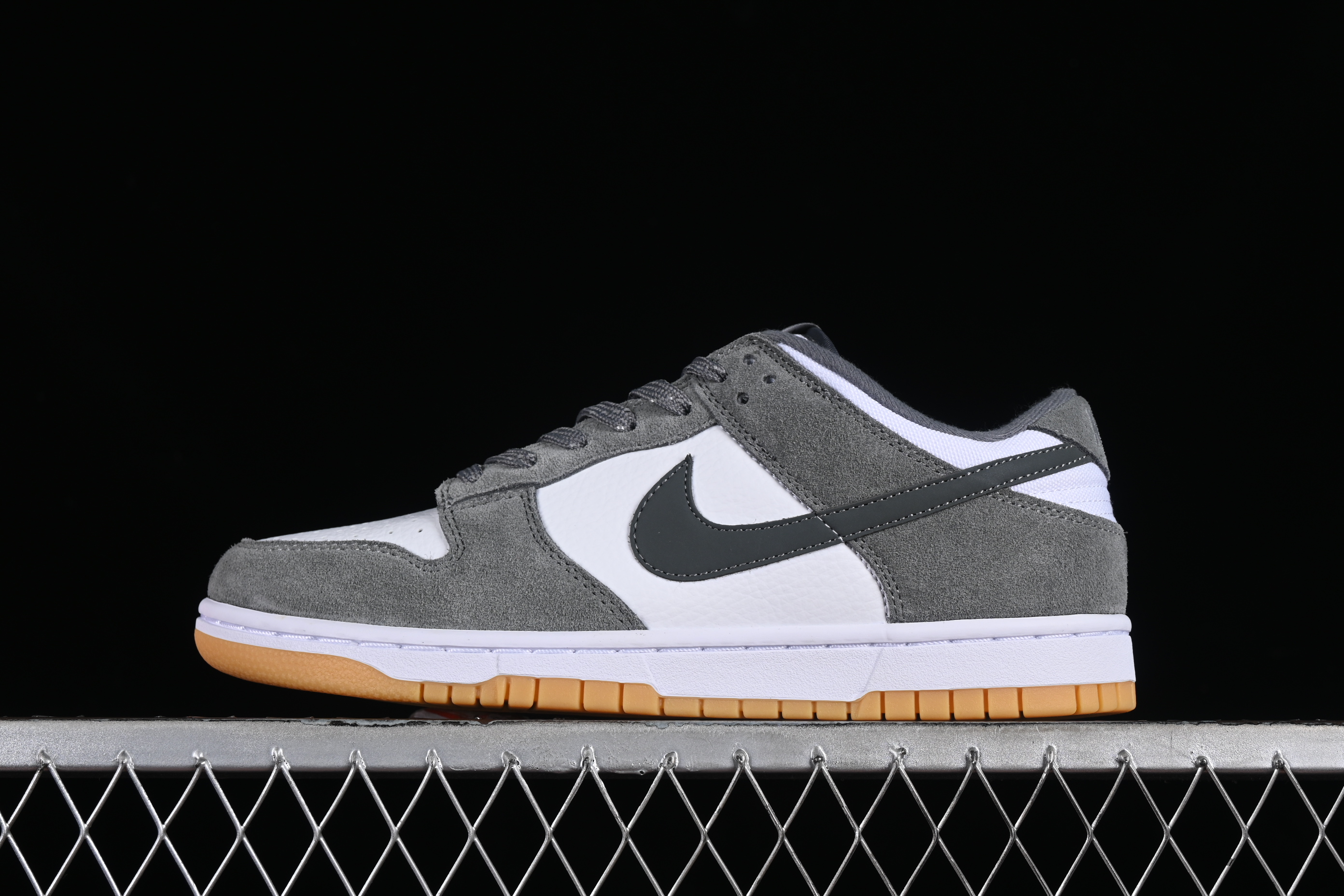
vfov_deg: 18.2
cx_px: 672
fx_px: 2800
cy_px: 448
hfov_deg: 27.0
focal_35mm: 75
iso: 160
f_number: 8
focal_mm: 50
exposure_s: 1/80
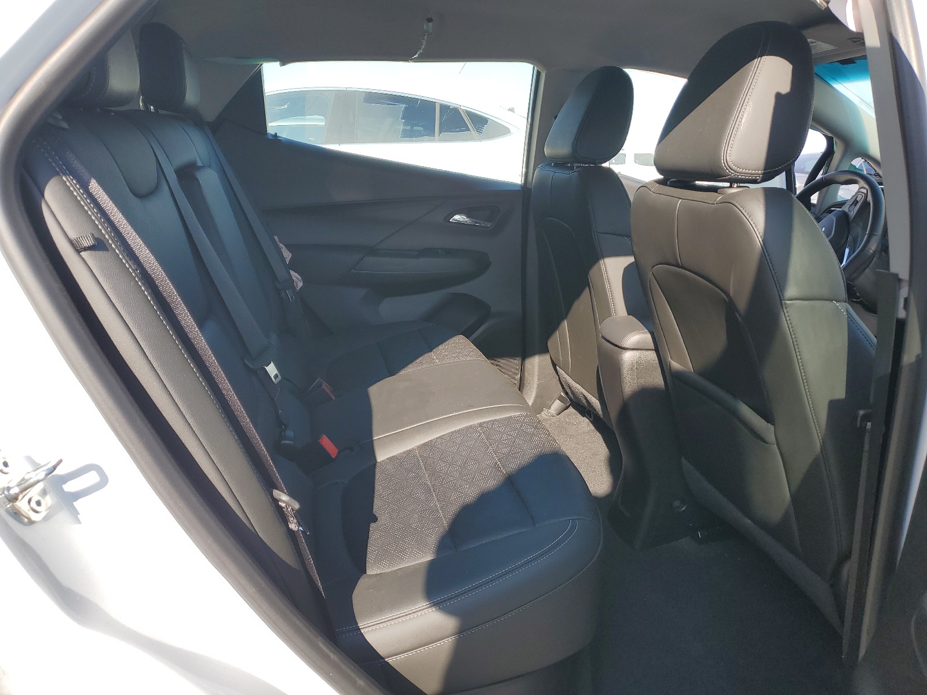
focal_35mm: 26
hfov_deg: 67.3
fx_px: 696
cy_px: 348
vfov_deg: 53.1
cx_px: 464
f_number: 1.5
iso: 50
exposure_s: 1/769
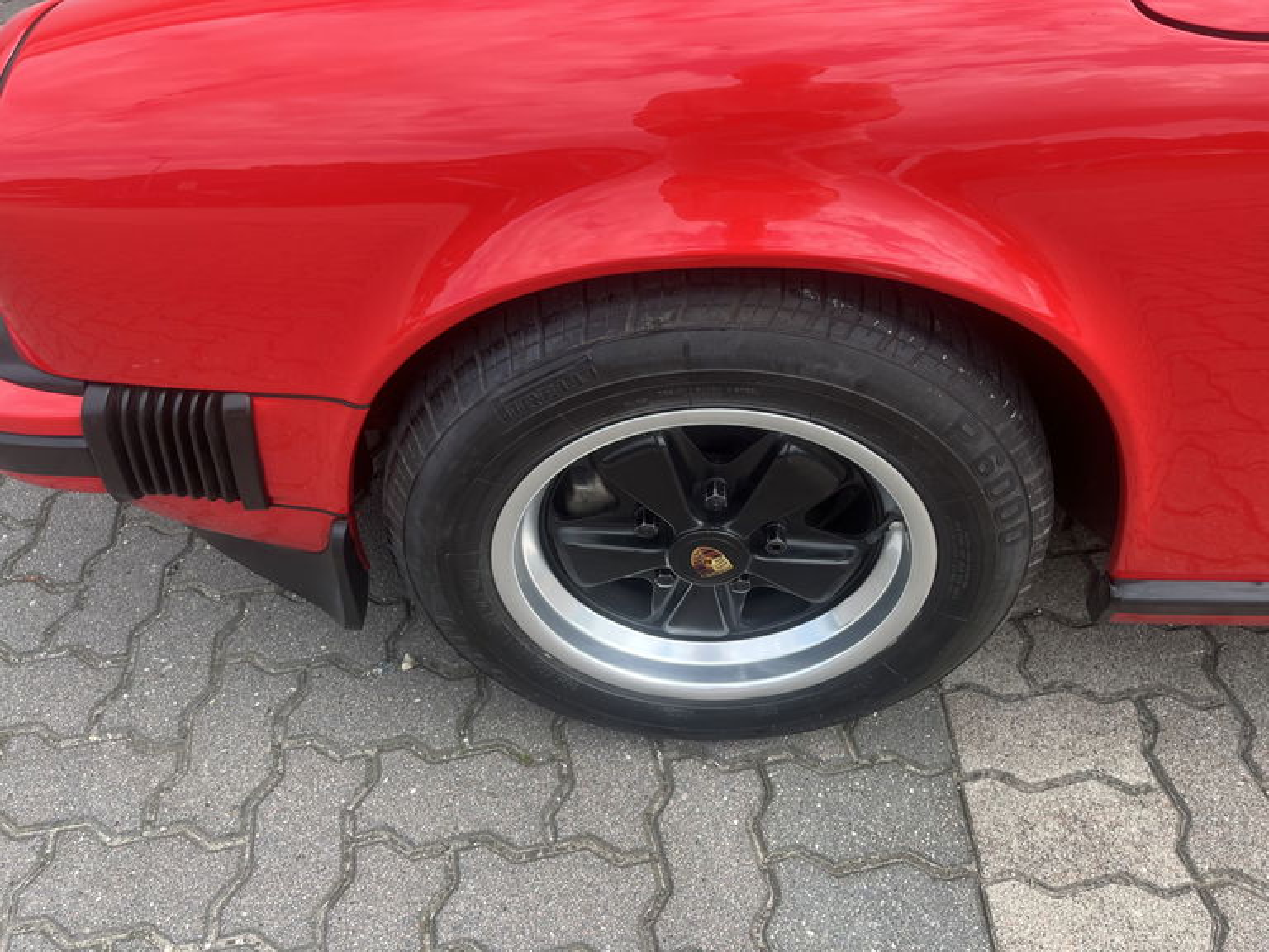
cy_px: 476
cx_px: 634
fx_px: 953
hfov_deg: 67.3
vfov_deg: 53.1
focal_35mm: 26
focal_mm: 5.1
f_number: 1.6
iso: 50
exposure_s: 1/714
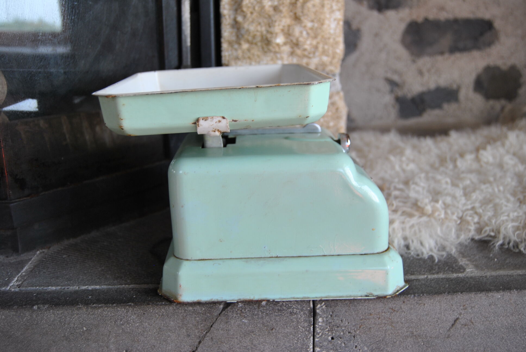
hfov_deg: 55.0
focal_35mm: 34
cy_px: 176
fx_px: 505
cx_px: 263
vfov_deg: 38.5
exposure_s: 1/60
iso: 200
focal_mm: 23
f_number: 3.8
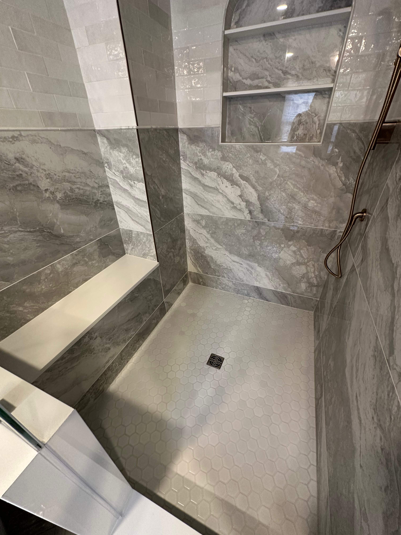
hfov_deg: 85.7
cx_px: 200
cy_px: 268
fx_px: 216
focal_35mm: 14
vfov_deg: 102.1
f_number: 2.2
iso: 320
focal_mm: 2.22
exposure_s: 1/60
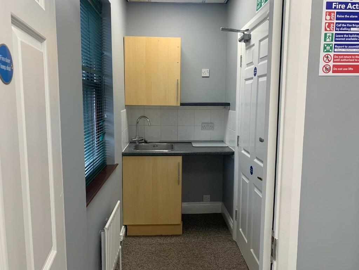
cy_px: 135
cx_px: 180
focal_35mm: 26
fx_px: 270
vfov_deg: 53.1
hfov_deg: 67.3
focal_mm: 4.25
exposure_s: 1/121
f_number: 1.8
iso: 100
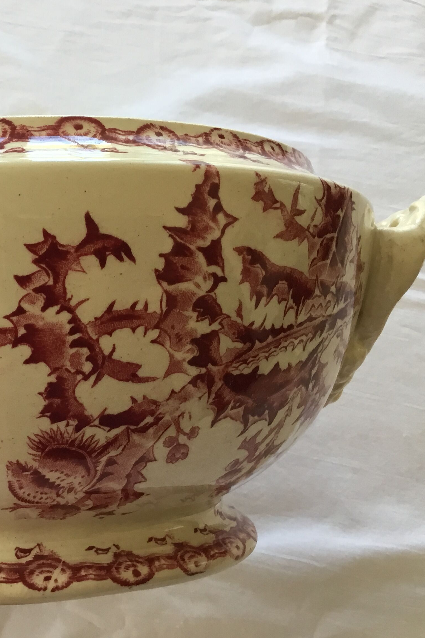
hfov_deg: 27.9
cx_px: 25
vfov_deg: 42.7
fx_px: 815
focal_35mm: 46
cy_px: 304
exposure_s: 1/33
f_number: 2.4
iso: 32
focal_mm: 3.3
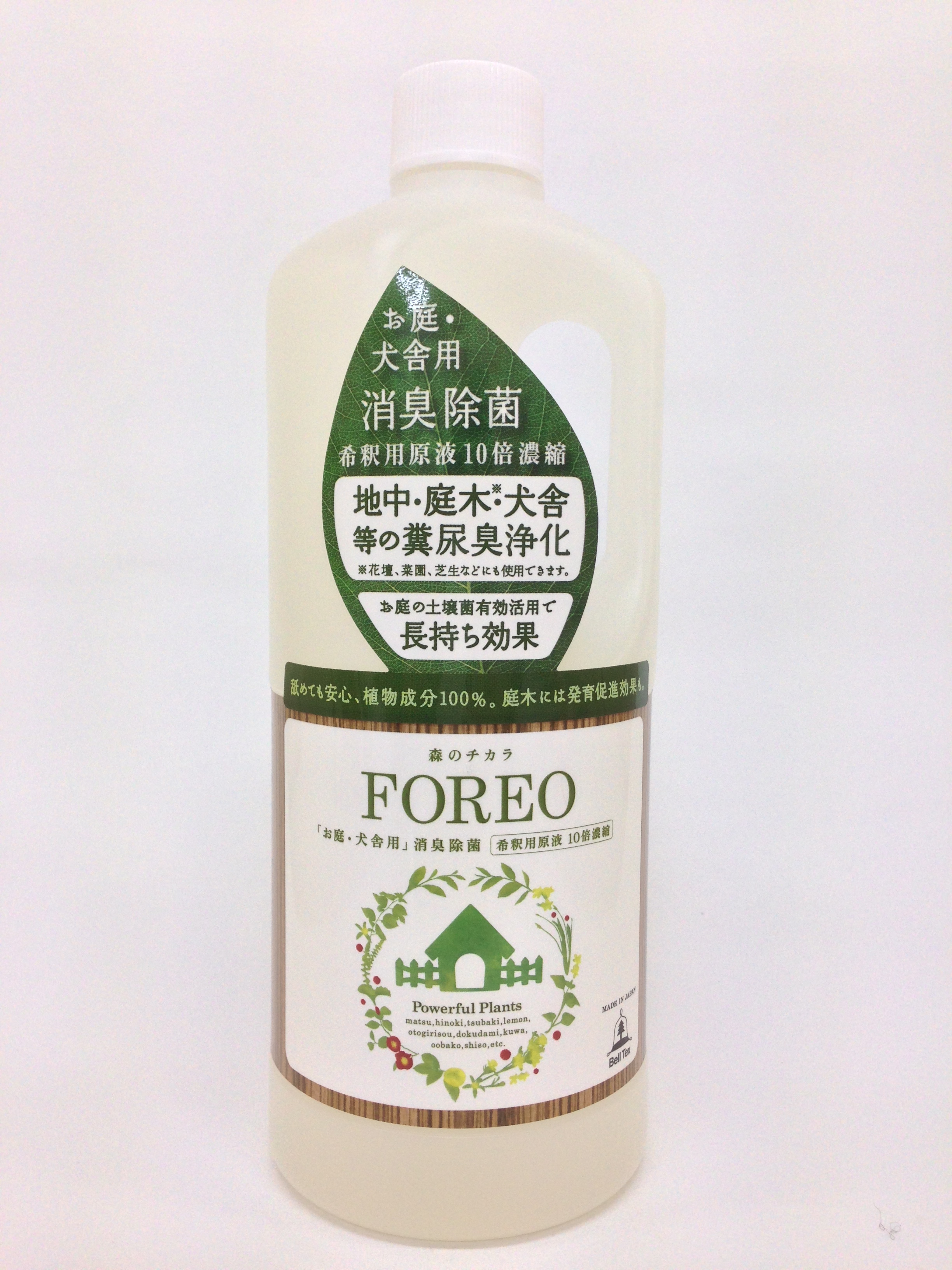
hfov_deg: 42.9
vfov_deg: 55.4
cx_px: 476
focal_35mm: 33
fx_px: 1210
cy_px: 635
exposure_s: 1/60
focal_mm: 4.12
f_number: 2.4
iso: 50
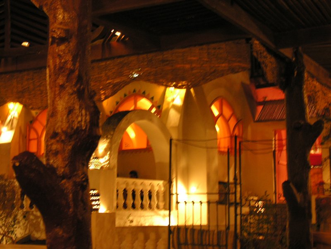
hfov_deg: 30.3
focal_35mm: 64
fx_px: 612
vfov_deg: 22.9
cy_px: 124
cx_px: 166
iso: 200
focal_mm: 16.4
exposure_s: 1/1.8
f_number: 3.2
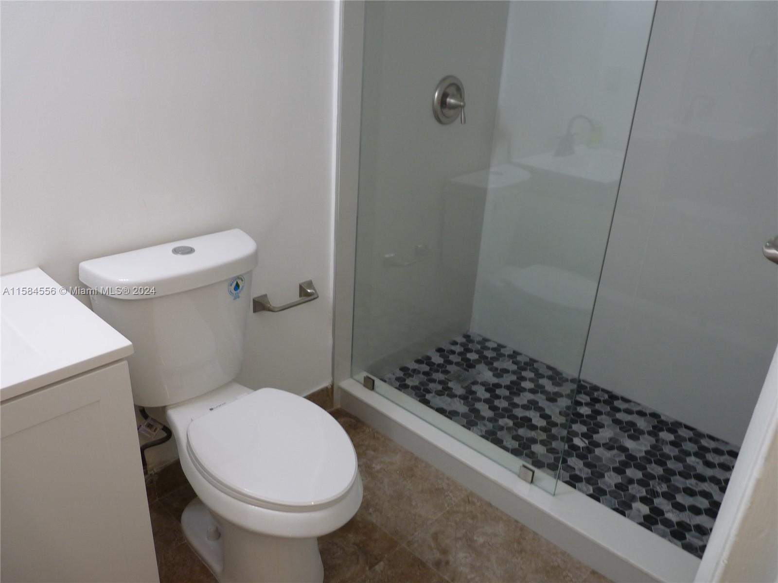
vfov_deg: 51.4
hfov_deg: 65.3
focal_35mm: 27
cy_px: 292
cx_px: 389
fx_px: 607
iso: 125
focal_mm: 4.8
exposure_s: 1/30
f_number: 2.8
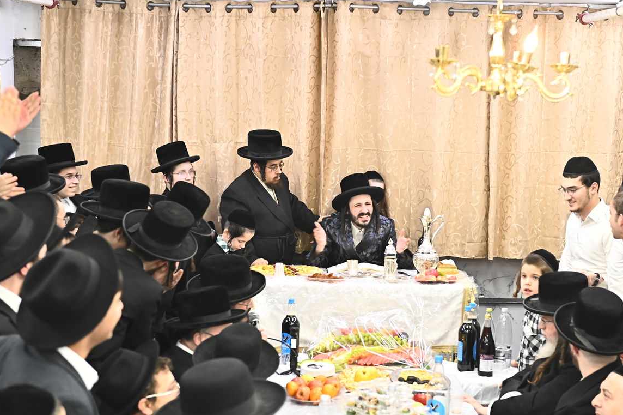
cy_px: 243
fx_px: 1228
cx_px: 352
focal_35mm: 71
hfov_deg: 28.4
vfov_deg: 19.1
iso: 2000
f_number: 3.5
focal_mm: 58
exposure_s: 1/200
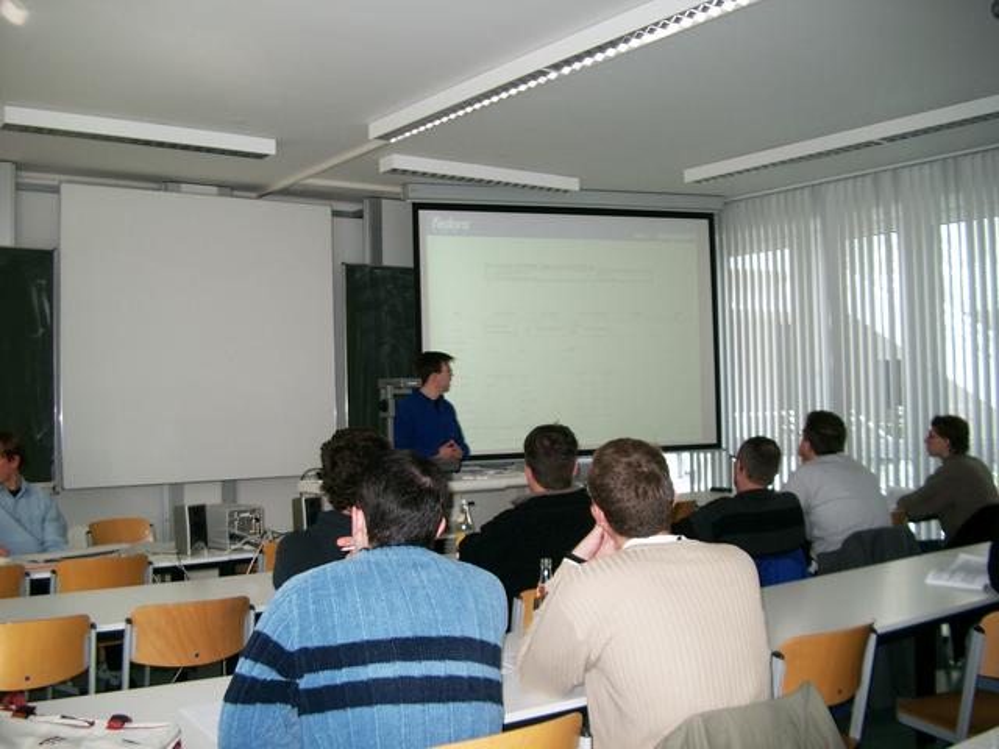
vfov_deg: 38.7
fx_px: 1068
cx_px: 500
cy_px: 374
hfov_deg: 50.1
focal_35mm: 37
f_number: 2.6
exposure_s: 1/60
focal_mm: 7.6
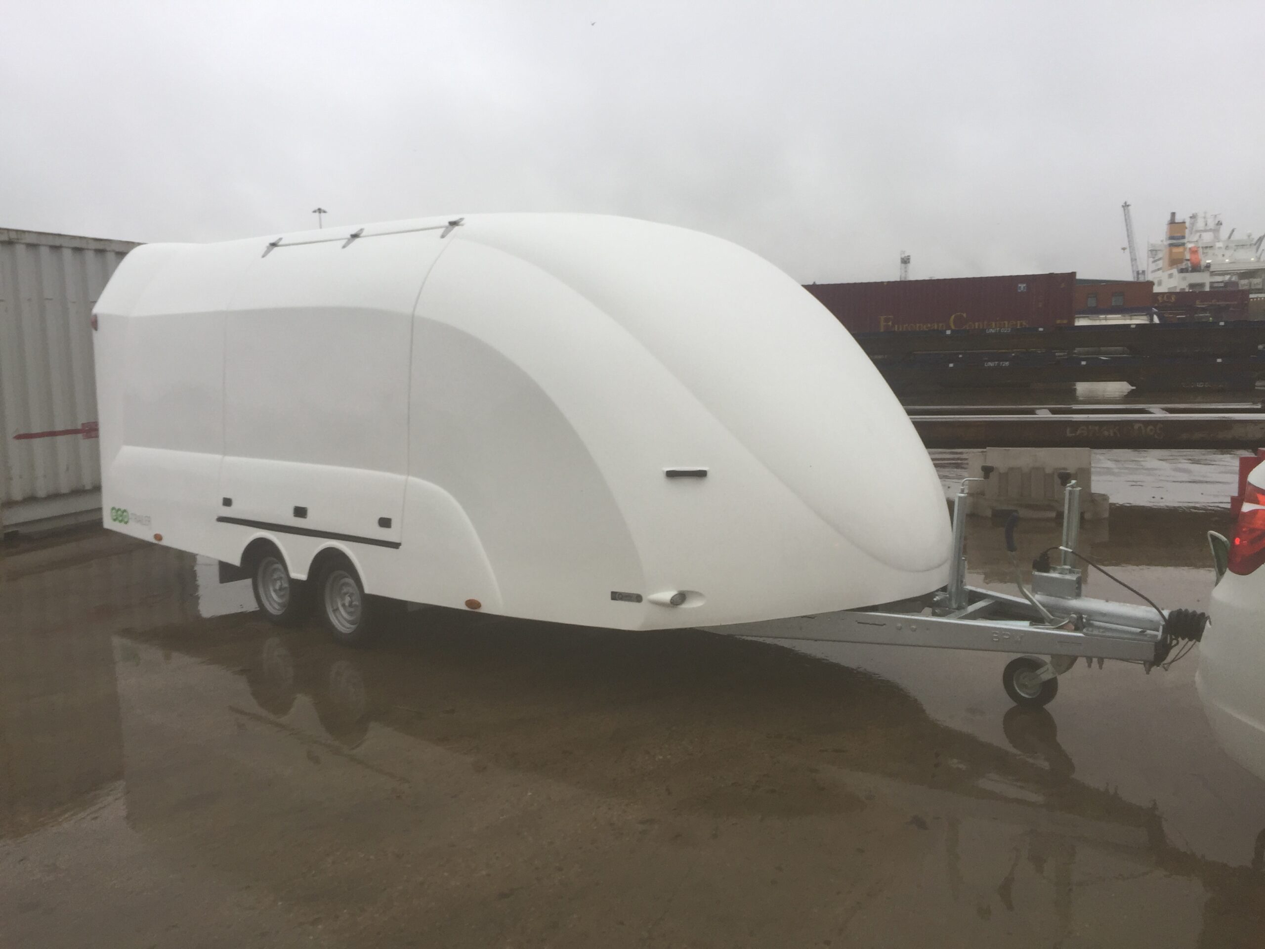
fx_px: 1060
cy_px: 474
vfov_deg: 48.2
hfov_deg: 61.7
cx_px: 632
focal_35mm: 29
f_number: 2.2
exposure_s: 1/173
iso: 32
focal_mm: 4.15
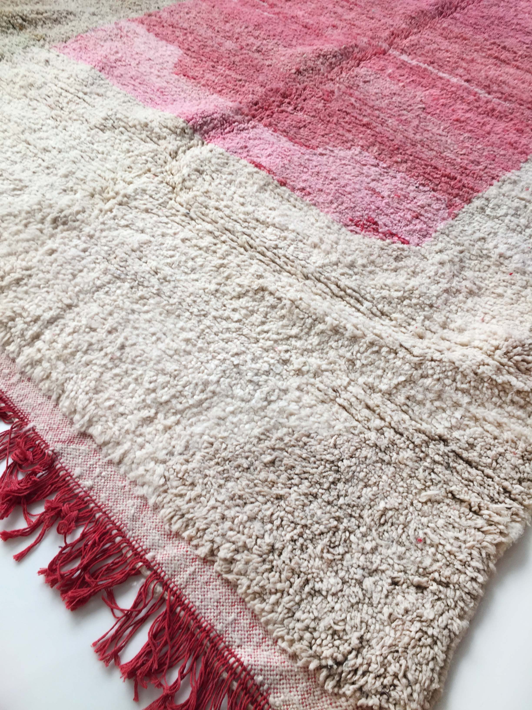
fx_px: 594
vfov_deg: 61.7
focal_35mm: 29
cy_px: 355
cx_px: 266
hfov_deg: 48.2
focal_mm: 4.15
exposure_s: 1/50
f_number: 2.2
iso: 32
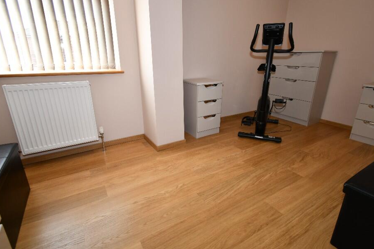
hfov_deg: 93.2
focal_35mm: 17
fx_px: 177
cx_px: 193
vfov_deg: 70.4
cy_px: 119
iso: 250
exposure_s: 1/60
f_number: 4.5
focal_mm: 10
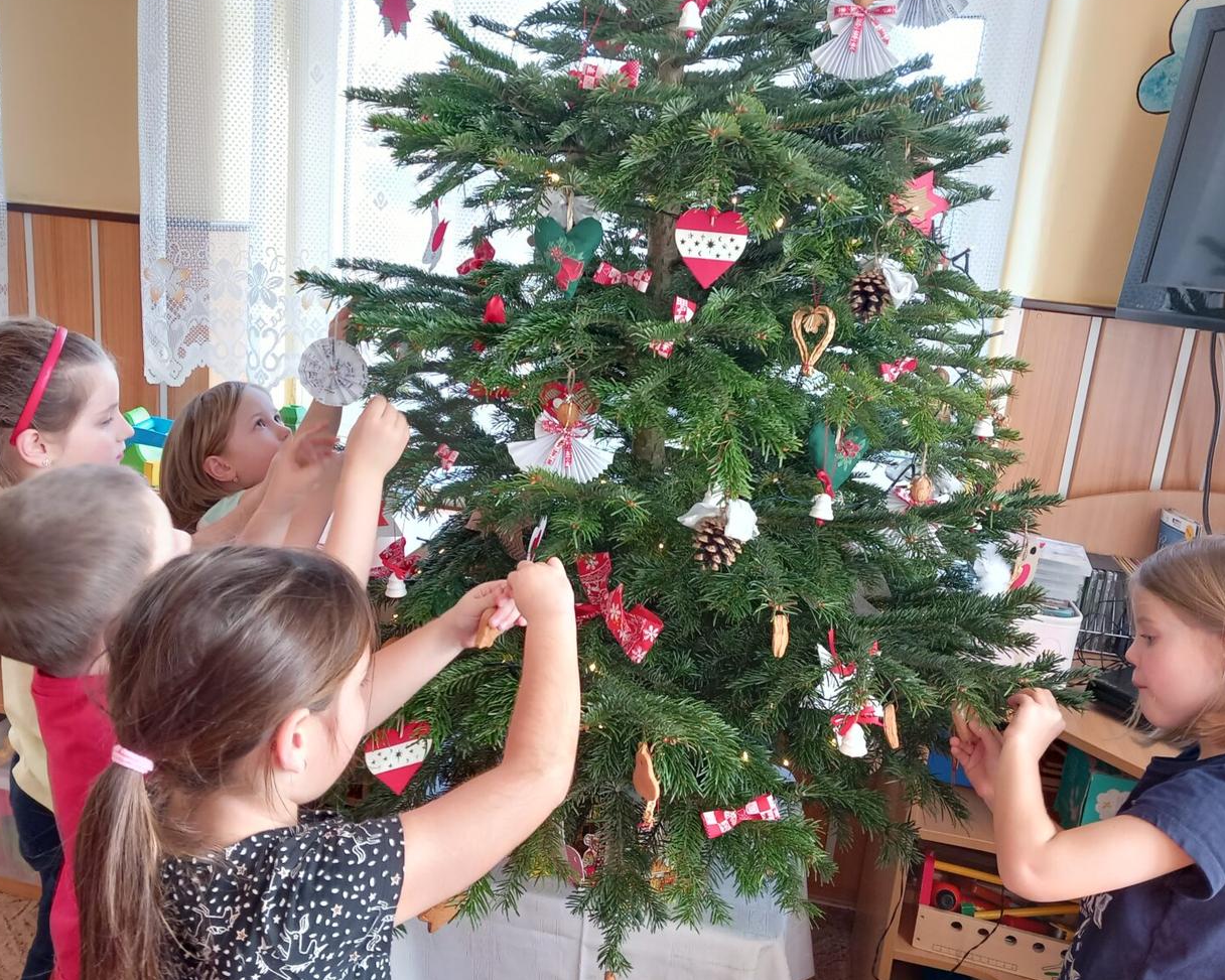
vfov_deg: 50.0
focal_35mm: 29
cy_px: 491
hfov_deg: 60.4
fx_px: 1051
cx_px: 596
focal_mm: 4
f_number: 1.8
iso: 160
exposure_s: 1/50
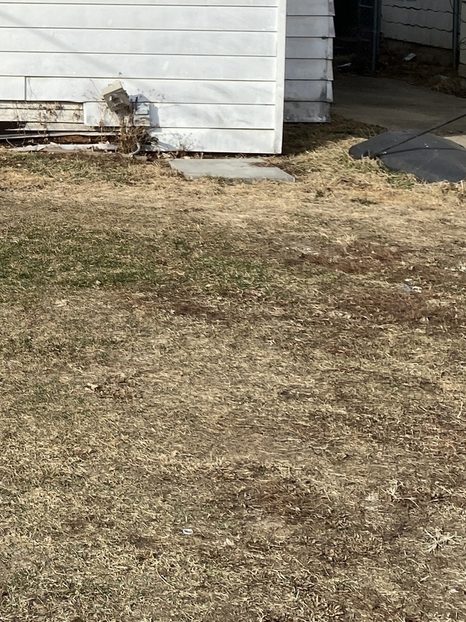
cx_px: -177
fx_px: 1311
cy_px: 5
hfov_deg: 18.4
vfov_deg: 25.4
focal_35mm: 73
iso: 32
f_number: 1.8
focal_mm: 4.25
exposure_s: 1/2222
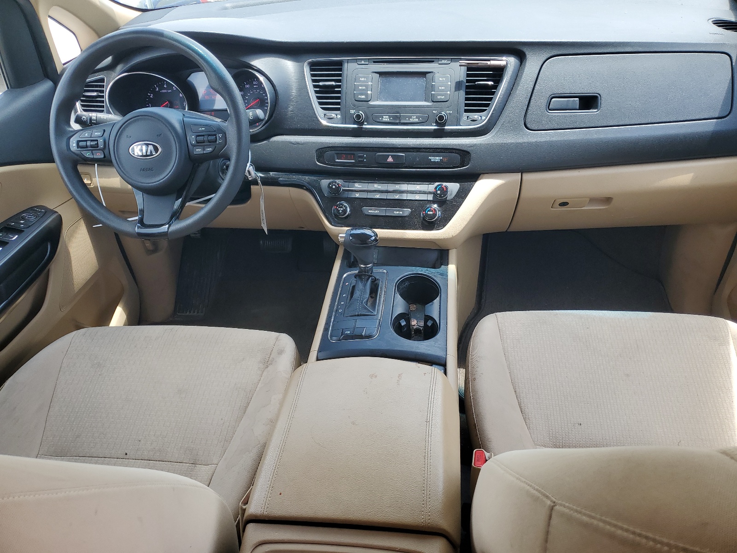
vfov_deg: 53.1
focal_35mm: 26
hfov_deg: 67.3
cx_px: 368
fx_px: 554
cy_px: 276
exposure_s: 1/263
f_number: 1.5
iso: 50
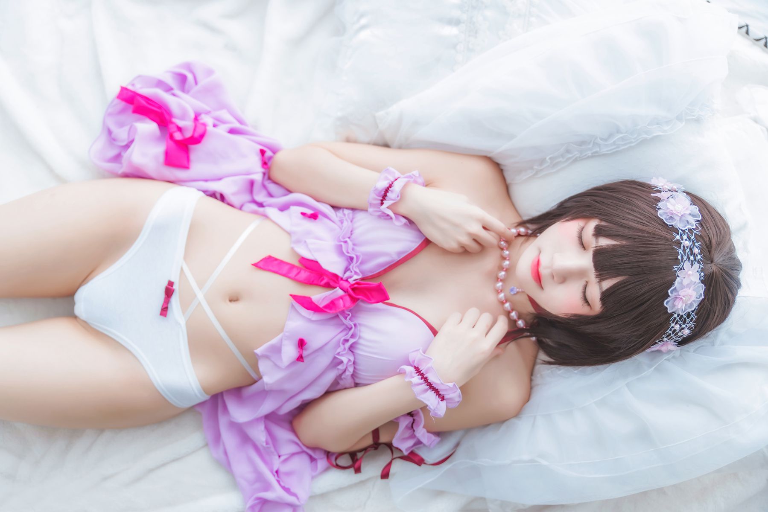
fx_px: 768
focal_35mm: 36
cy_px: 256
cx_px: 384
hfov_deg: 53.1
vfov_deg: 36.9
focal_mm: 36
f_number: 2.8
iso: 500
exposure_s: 1/320
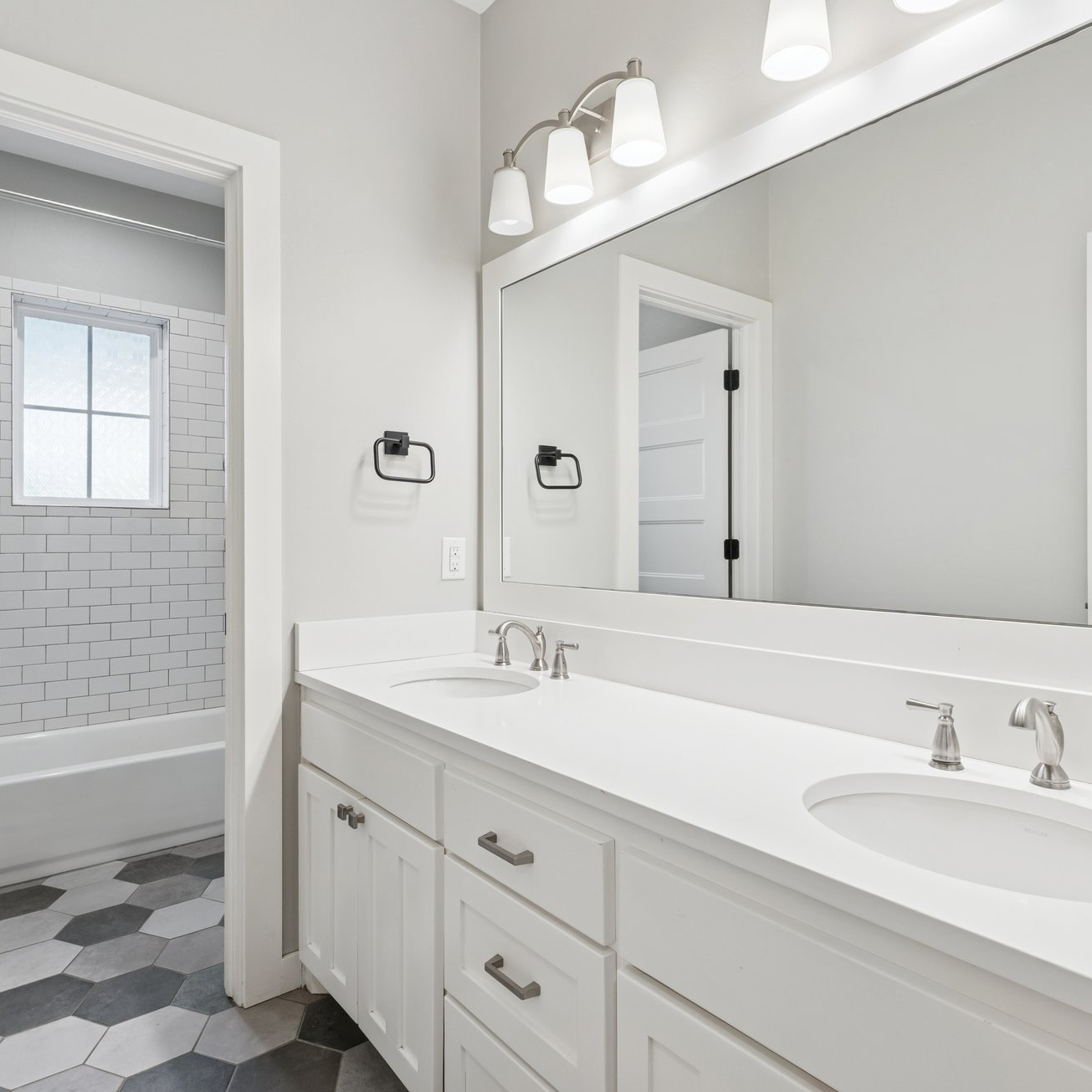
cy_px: 533
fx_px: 757
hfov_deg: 71.6
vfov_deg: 71.6
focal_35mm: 21
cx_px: 575
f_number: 8
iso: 200
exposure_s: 1/25
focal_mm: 10.6
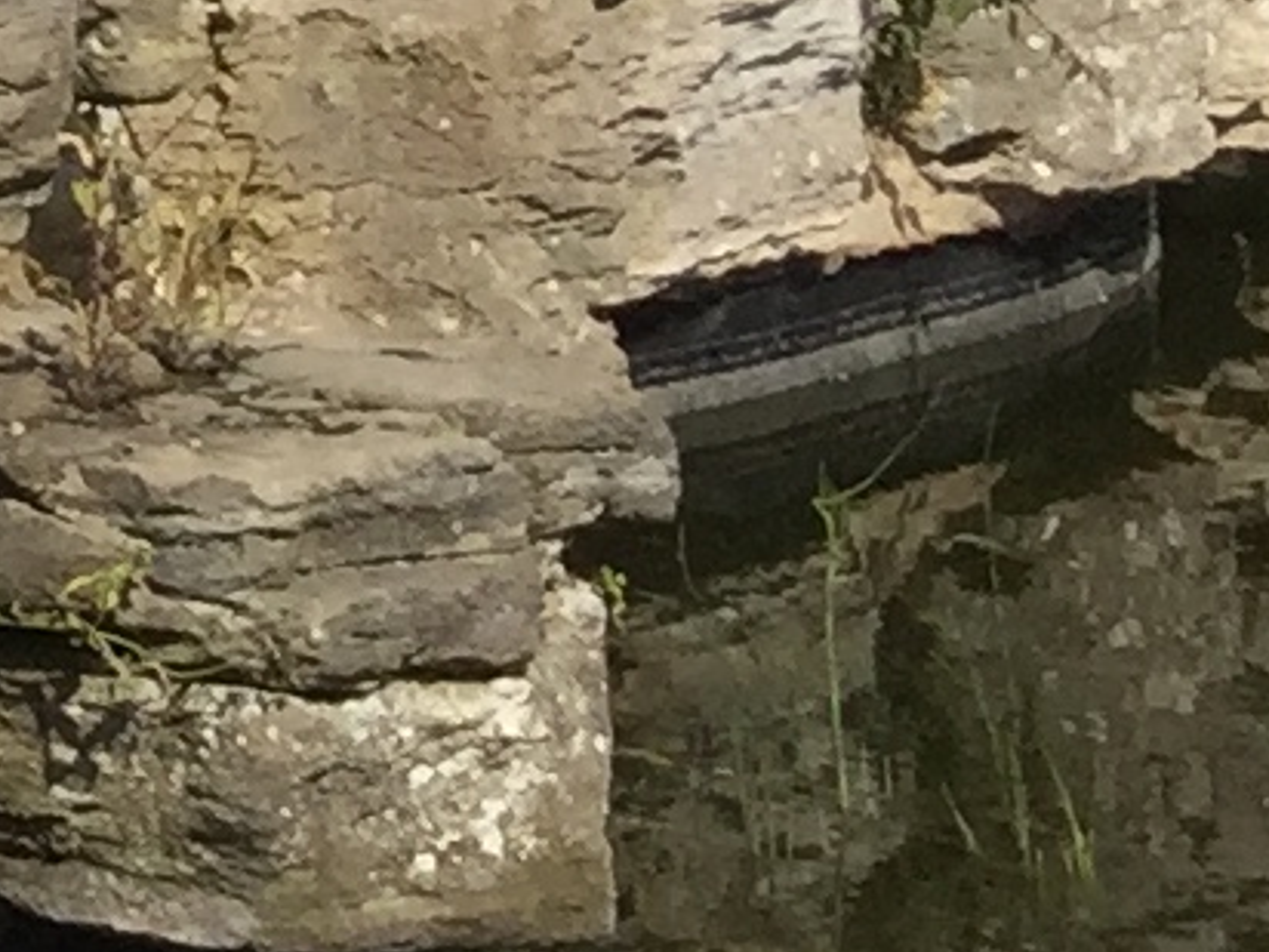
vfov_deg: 6.0
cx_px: -2649
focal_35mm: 230
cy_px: -1756
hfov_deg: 7.5
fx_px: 8432
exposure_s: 1/3300
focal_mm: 4.15
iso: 32
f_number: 2.2
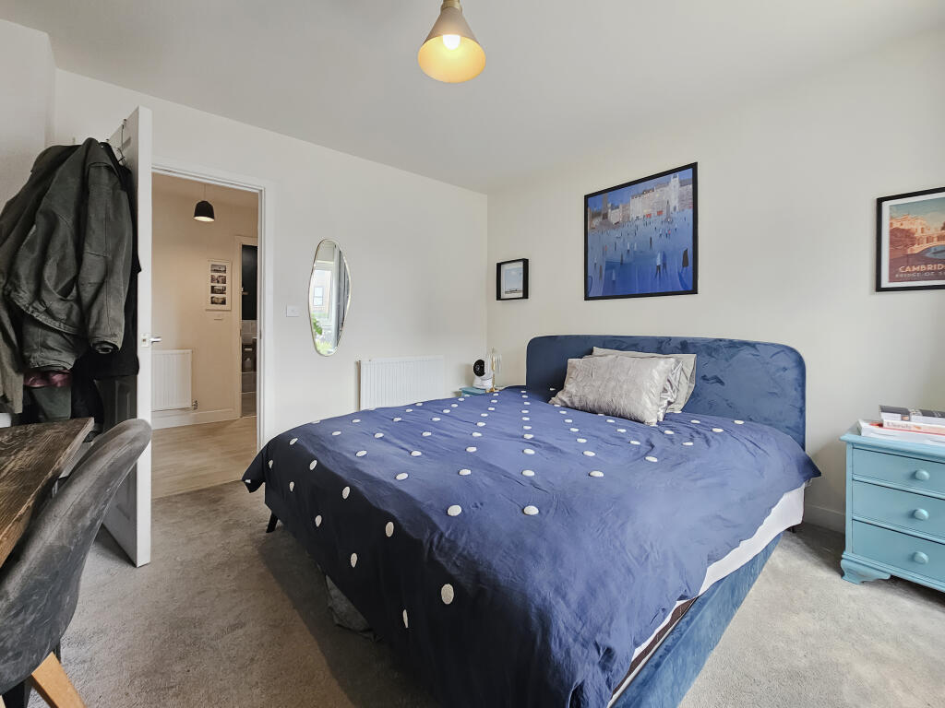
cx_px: 472
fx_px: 355
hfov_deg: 106.2
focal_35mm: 13
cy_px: 354
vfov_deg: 89.9
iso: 80
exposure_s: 1/70.8
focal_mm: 2.2
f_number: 2.2
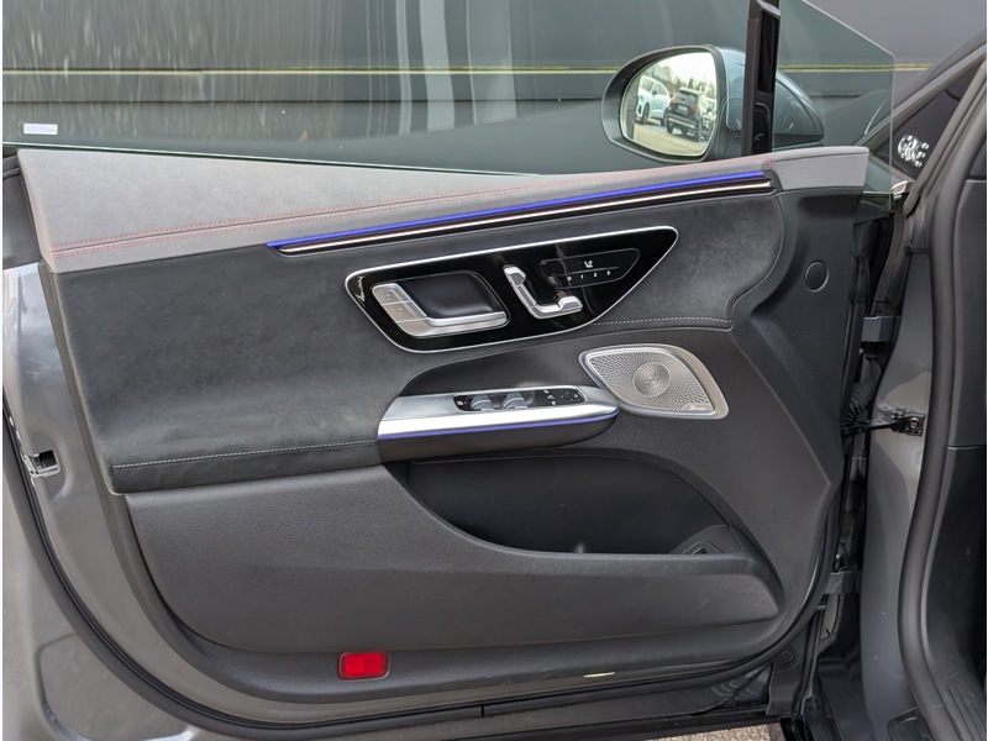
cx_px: 494
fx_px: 1399
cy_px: 370
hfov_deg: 38.9
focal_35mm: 49
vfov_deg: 29.7
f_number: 1.68
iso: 321
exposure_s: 1/873
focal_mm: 6.9
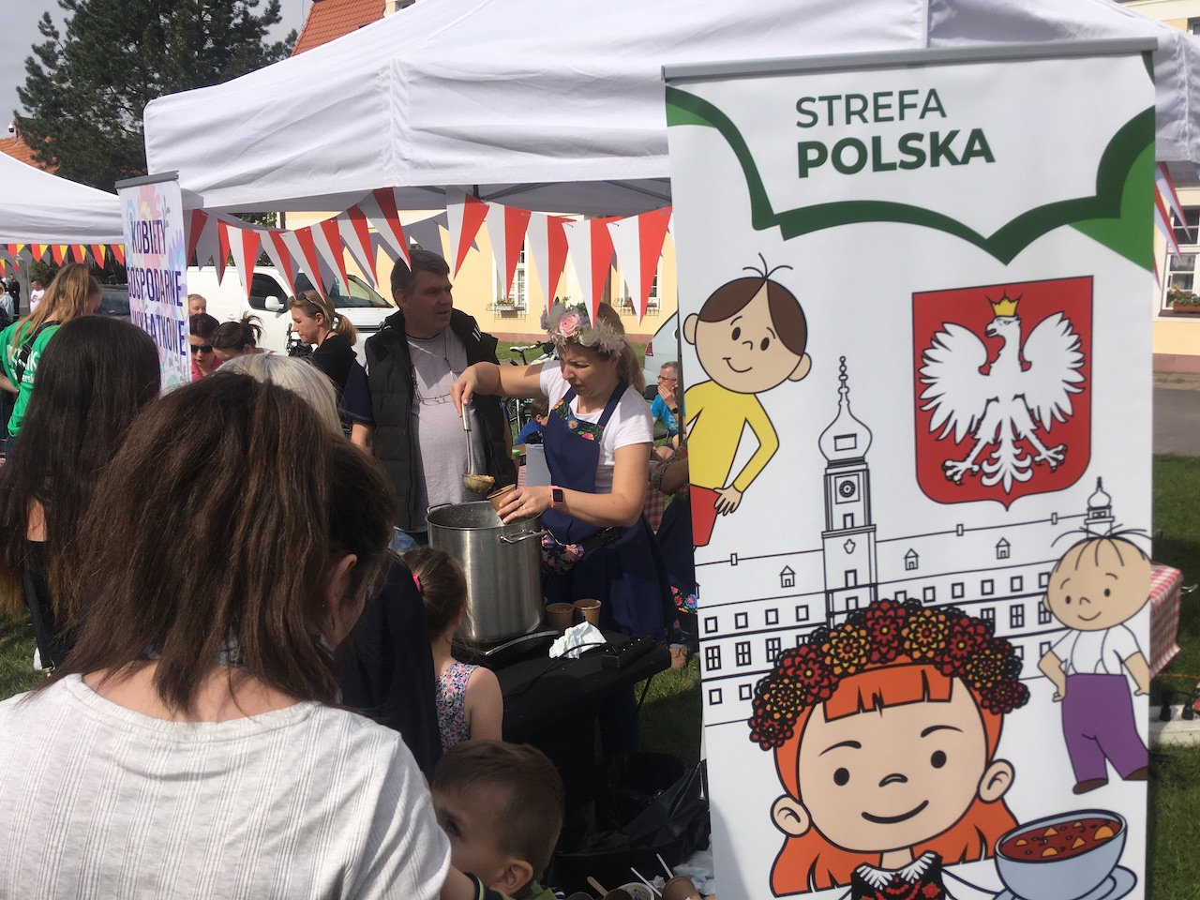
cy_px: 450
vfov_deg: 48.2
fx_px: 1005
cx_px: 600
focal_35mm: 29
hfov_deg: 61.7
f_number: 2.2
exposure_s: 1/2481
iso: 25
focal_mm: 4.15
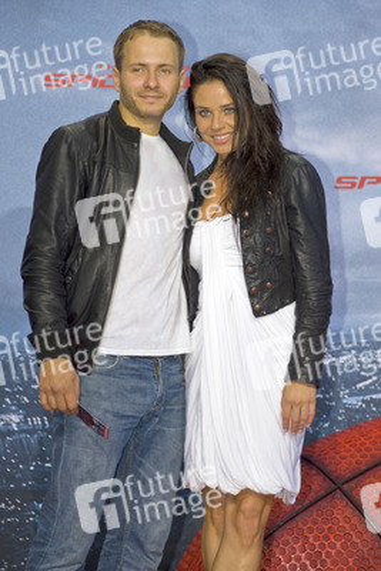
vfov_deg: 14.1
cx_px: 190
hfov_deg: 9.5
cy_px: 286
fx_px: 2300
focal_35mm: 145
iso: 800
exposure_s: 1/250
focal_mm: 145
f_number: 5.6
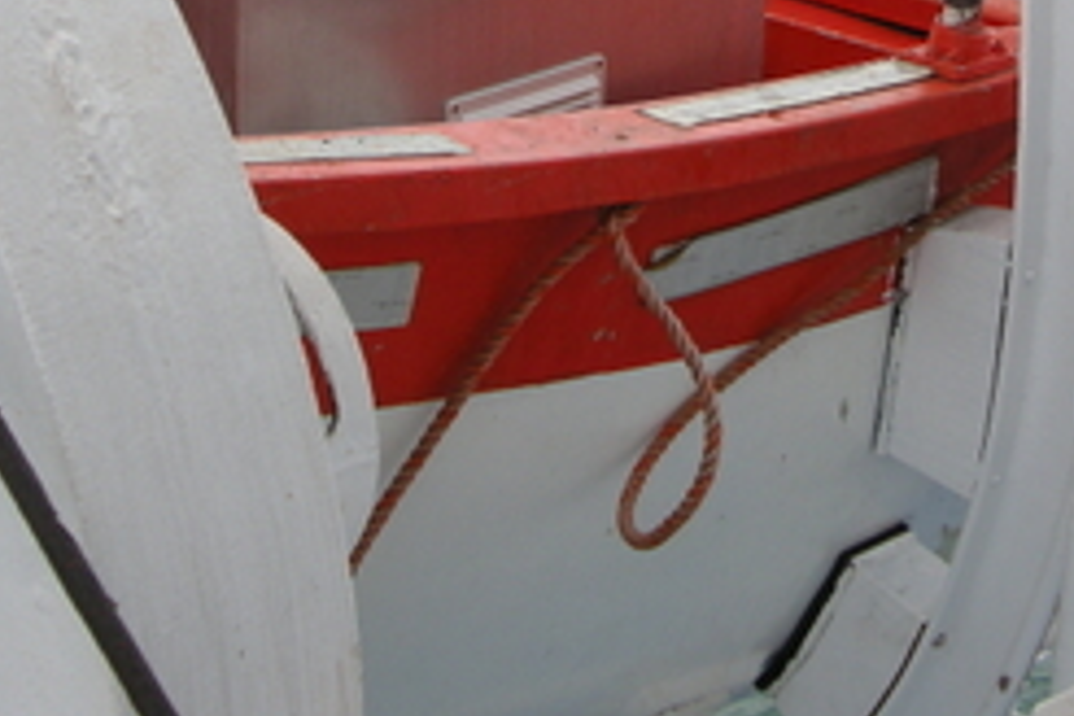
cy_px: -310
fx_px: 2983
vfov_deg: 13.0
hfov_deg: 20.3
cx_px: 790
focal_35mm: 100
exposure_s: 1/296
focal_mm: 7.9
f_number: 2.8
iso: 64
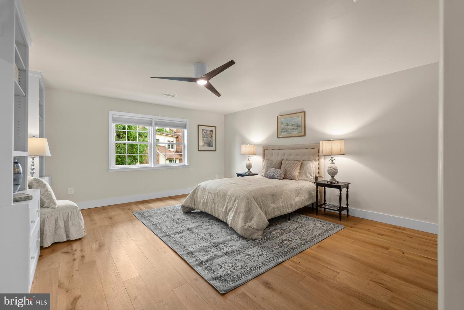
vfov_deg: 77.3
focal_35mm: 15
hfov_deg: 100.4
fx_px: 193
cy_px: 155
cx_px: 232
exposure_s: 1/1.25
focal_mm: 10
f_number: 8
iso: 500
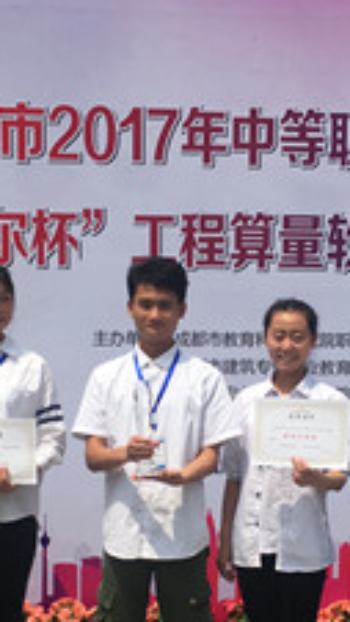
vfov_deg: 29.7
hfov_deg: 17.2
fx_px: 1156
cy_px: 455
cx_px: 215
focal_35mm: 70
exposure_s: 1/2564
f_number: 2.2
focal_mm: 4.15
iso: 25
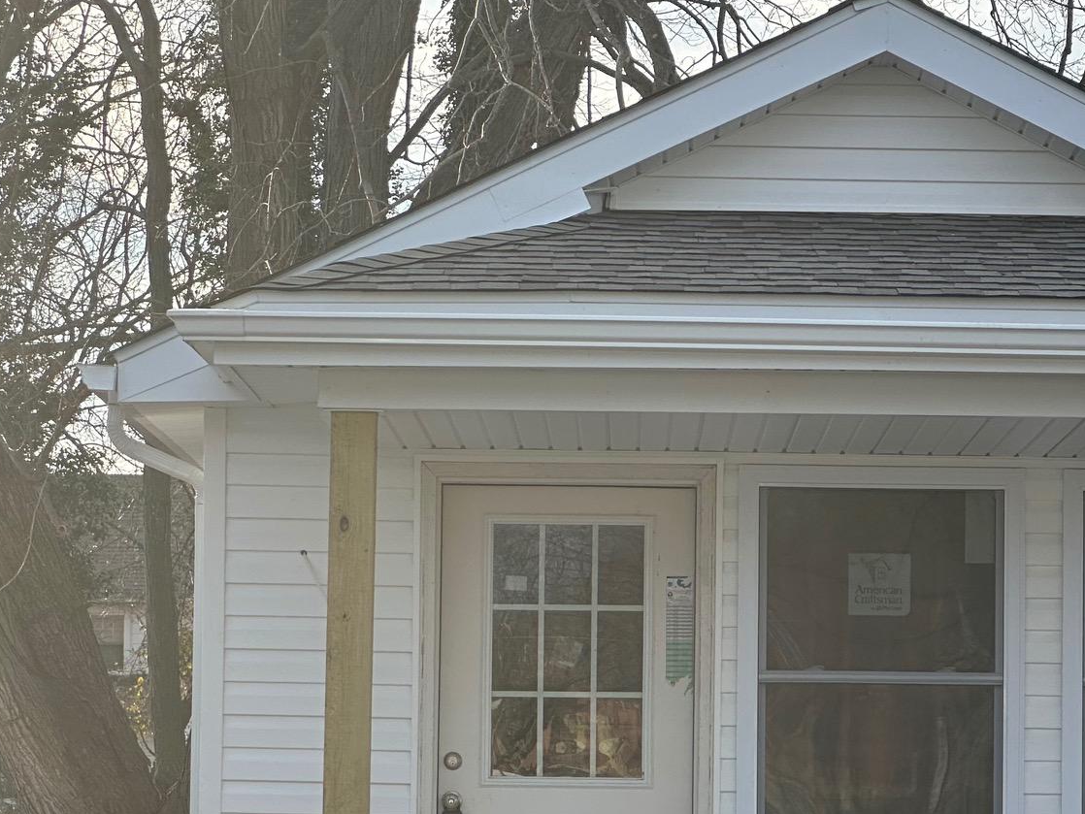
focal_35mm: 141
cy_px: 708
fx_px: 4420
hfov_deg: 13.9
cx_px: 793
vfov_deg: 10.5
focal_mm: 9
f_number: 2.8
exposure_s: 1/428
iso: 32
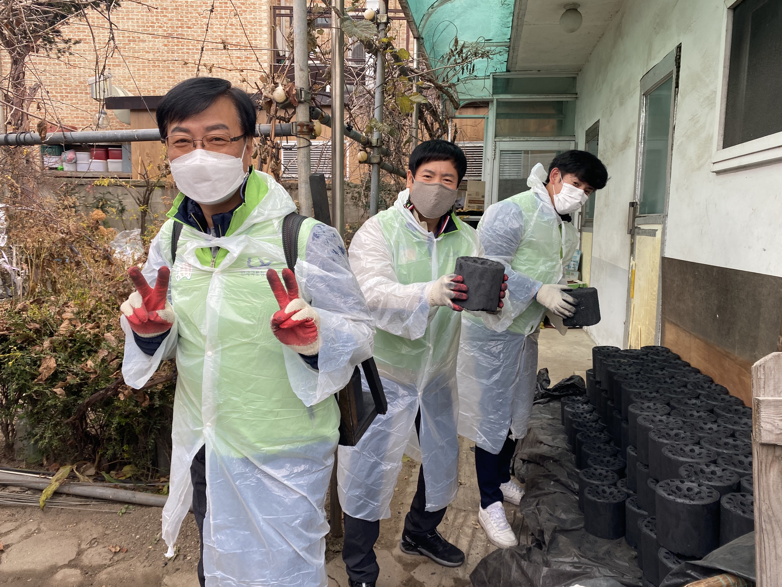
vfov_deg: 53.1
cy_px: 294
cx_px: 391
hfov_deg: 67.3
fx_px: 587
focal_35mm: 26
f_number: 1.8
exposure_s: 1/338
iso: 32
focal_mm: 4.25
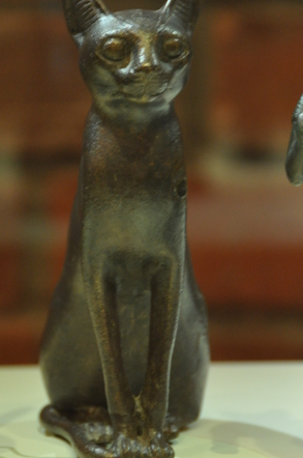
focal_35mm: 292
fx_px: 3701
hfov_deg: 4.7
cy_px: 177
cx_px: 114
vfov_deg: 7.1
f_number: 5.6
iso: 1000
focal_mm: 130
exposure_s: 1/6
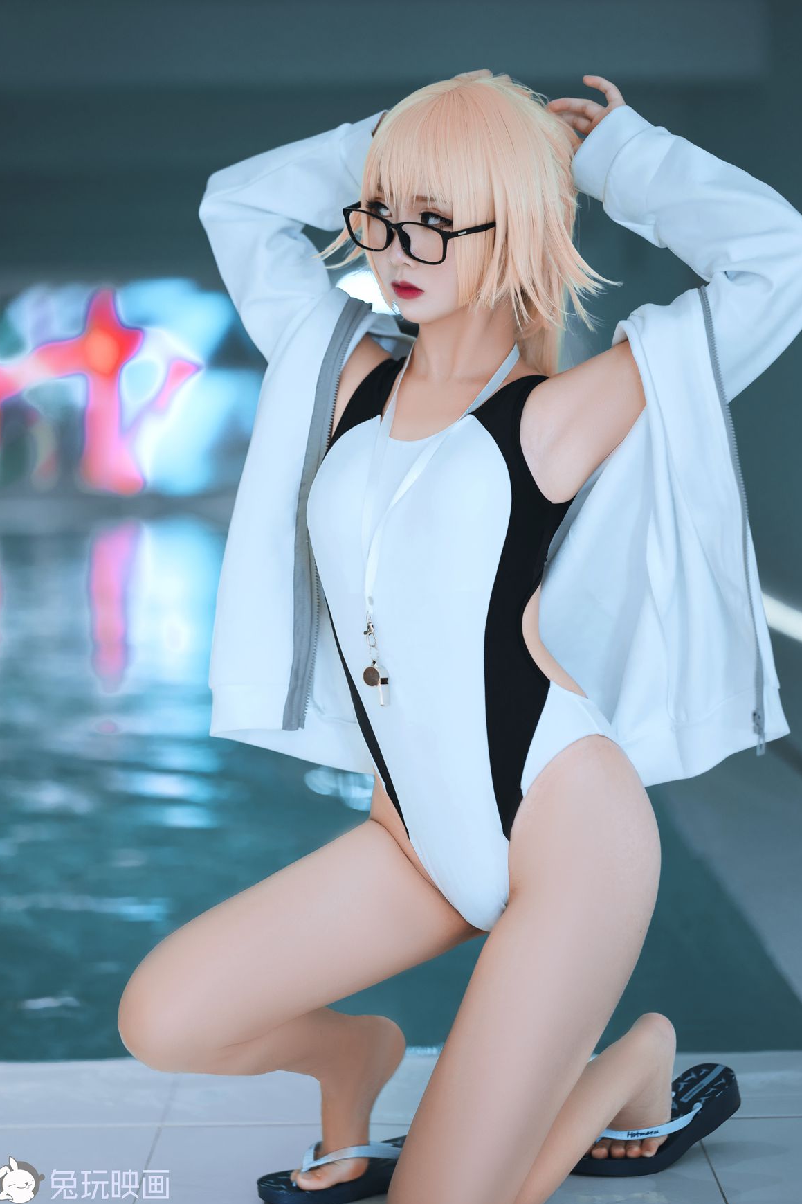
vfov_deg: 23.1
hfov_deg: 15.5
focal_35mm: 88
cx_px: 400
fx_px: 2941
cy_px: 607
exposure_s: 1/100
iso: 200
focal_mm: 85
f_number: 2.2
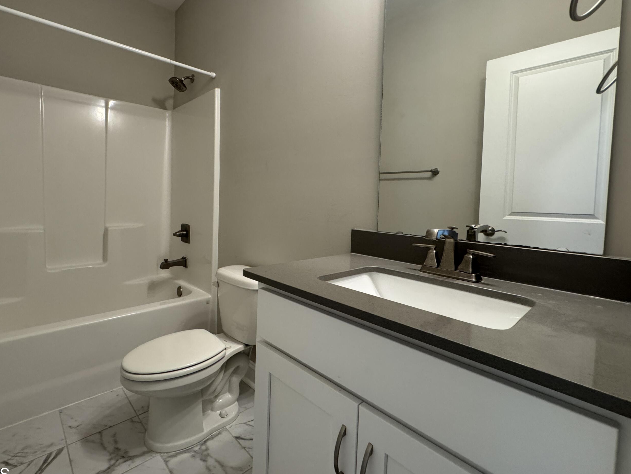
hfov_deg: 90.4
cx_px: 270
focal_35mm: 17
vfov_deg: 74.5
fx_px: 310
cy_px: 213
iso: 320
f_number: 2.2
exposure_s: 1/120
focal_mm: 2.22
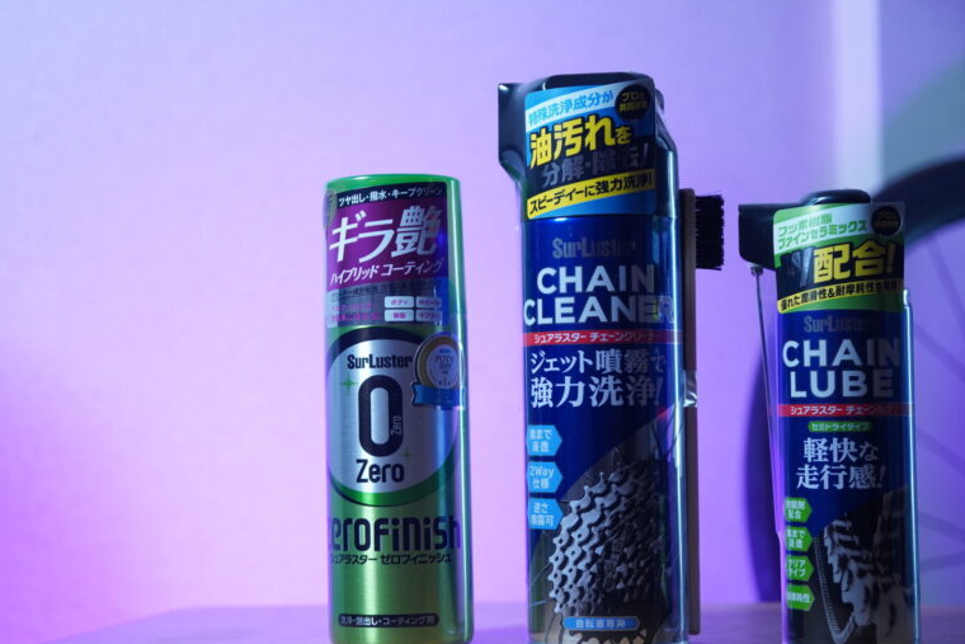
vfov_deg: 17.0
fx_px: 2159
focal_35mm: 81
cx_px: 462
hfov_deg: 25.2
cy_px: 314
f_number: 4
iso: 800
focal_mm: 51
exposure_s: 1/80
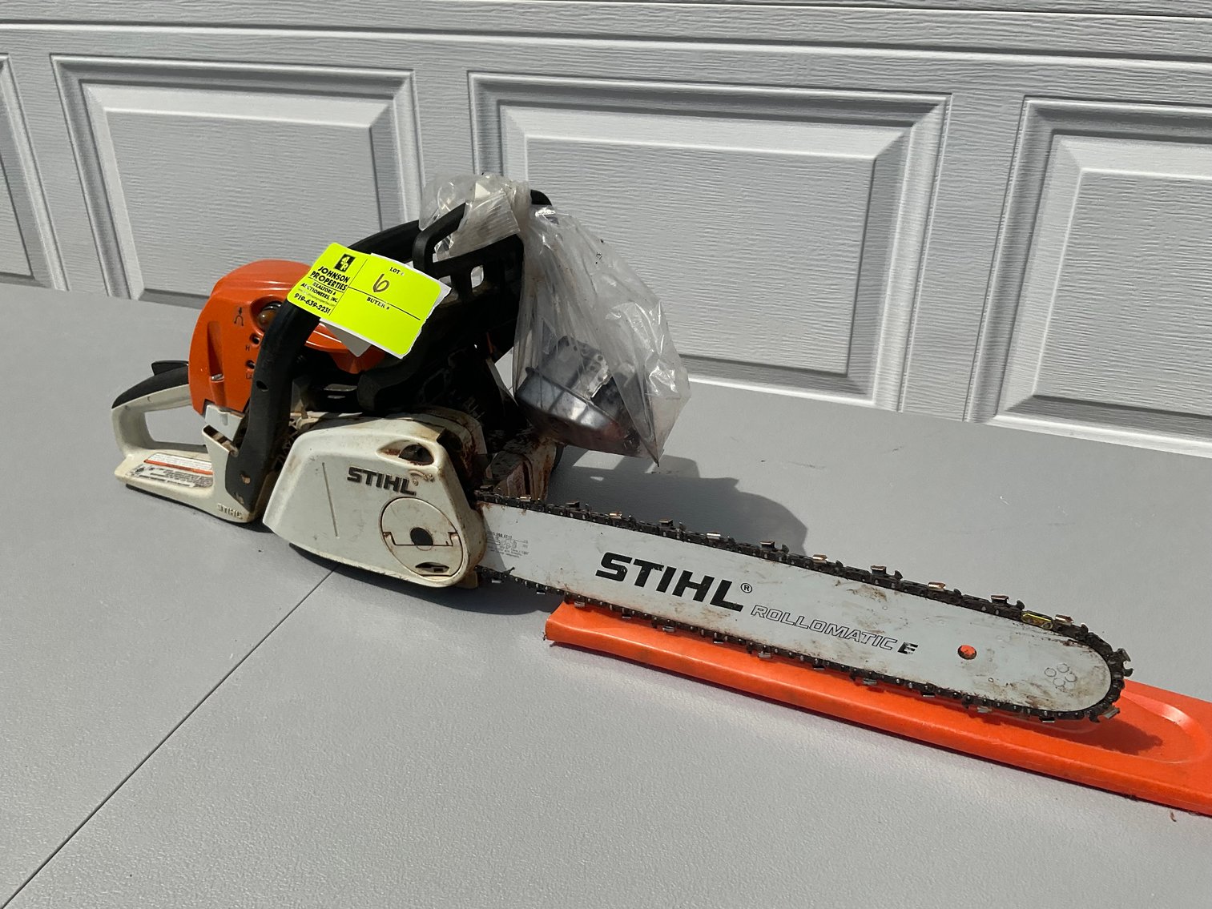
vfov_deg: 48.2
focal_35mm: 29
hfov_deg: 61.7
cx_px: 606
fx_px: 1015
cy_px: 454
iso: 16
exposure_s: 1/3125
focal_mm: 3
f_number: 1.8
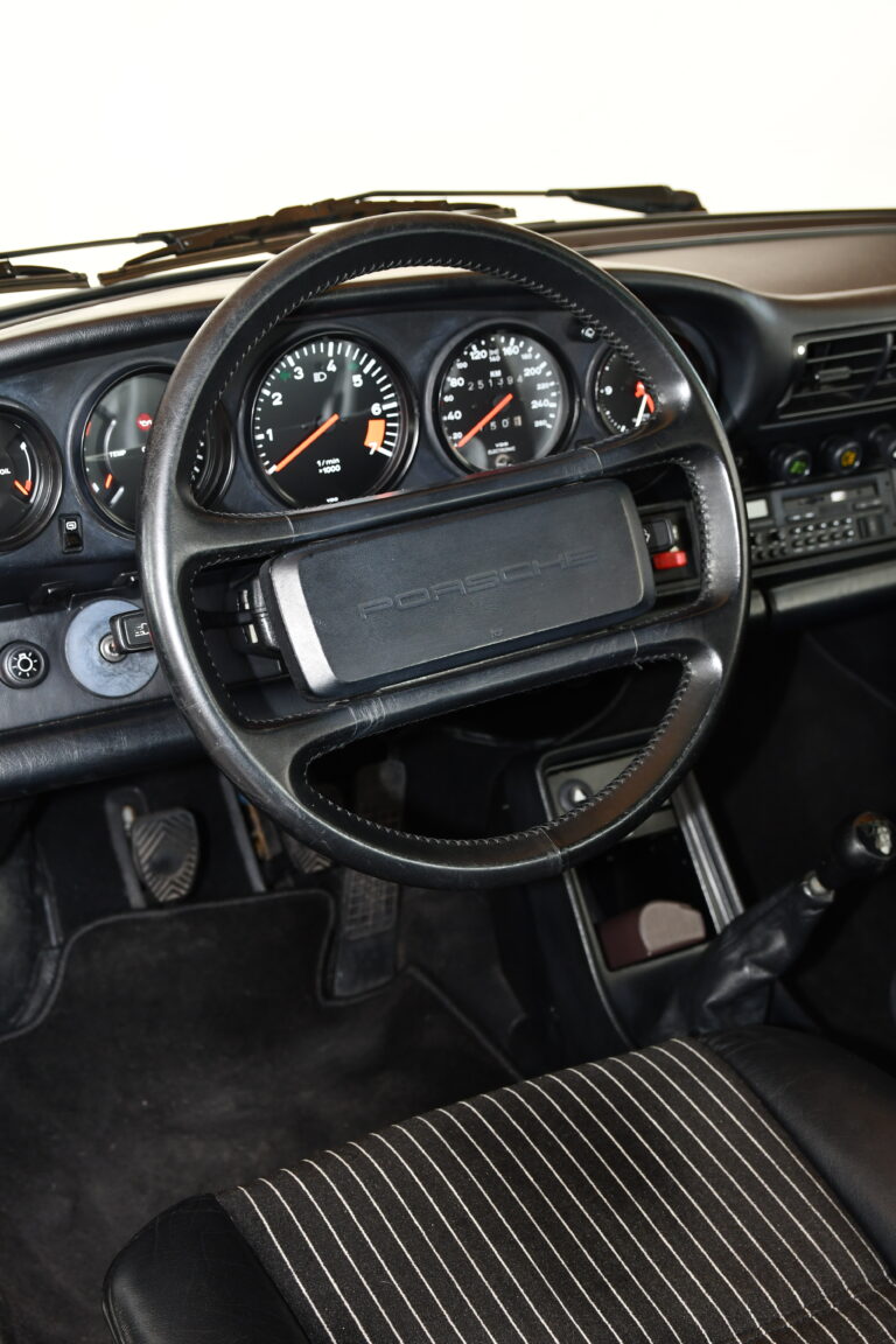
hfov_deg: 28.1
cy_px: 672
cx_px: 448
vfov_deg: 41.1
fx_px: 1792
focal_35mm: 48
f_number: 4.5
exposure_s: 1/60
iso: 640
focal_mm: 32
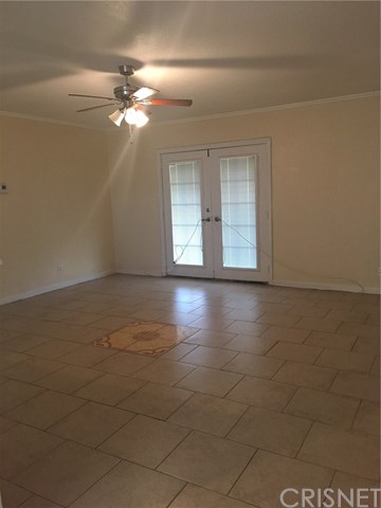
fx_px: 426
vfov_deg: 61.7
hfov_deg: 48.2
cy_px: 254
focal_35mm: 29
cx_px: 190
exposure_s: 1/30
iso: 125
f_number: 2.2
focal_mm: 4.15
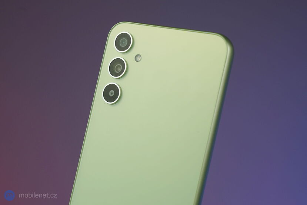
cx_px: 154
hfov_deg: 28.9
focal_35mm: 70
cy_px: 102
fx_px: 597
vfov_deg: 19.4
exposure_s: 1/160
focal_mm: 70
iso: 500
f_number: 8
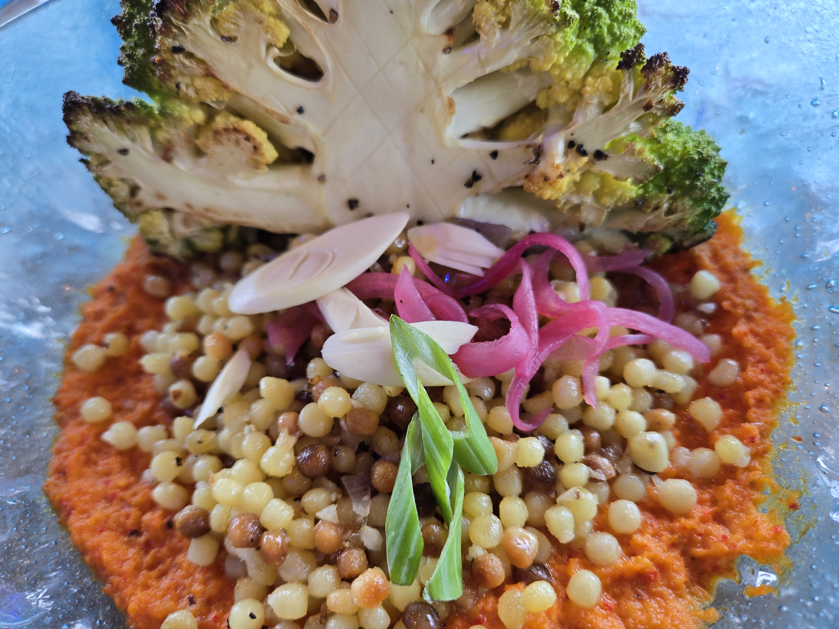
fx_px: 557
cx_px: 420
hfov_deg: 73.9
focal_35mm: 23
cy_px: 314
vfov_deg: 58.9
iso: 80
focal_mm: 5.4
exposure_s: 1/120
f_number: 1.8
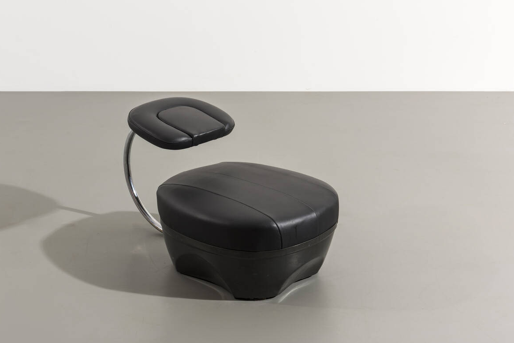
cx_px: 232
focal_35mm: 72
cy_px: 184
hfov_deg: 28.1
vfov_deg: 18.9
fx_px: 1028
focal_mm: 60
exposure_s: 1/200
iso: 100
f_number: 14
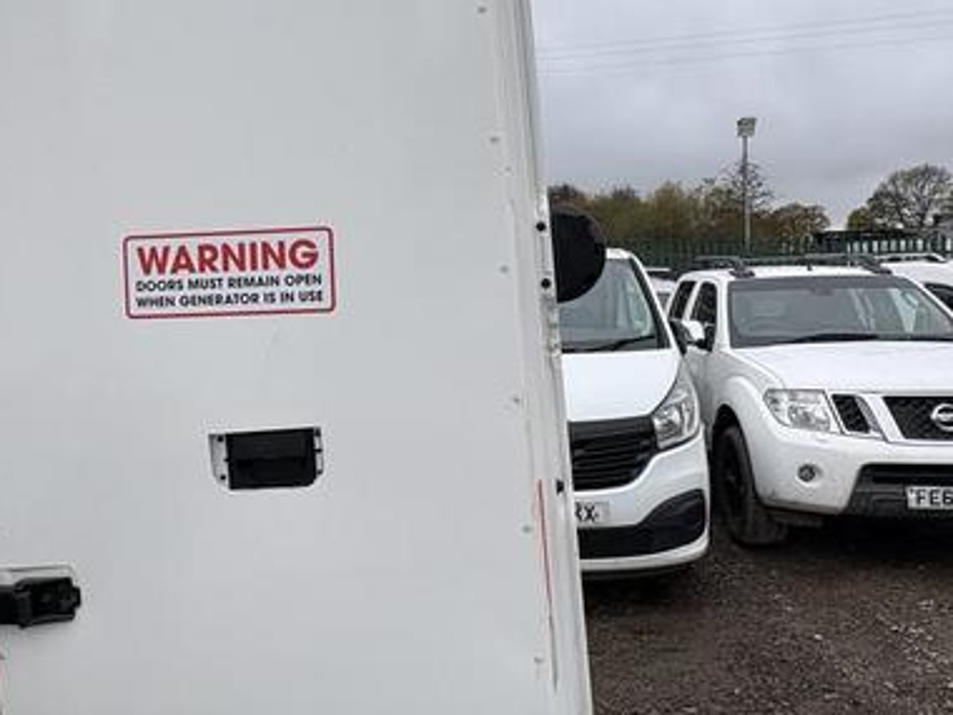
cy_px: 278
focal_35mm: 33
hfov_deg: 54.7
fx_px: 909
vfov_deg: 42.7
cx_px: 354
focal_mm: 2.22
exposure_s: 1/435
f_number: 2.2
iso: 40
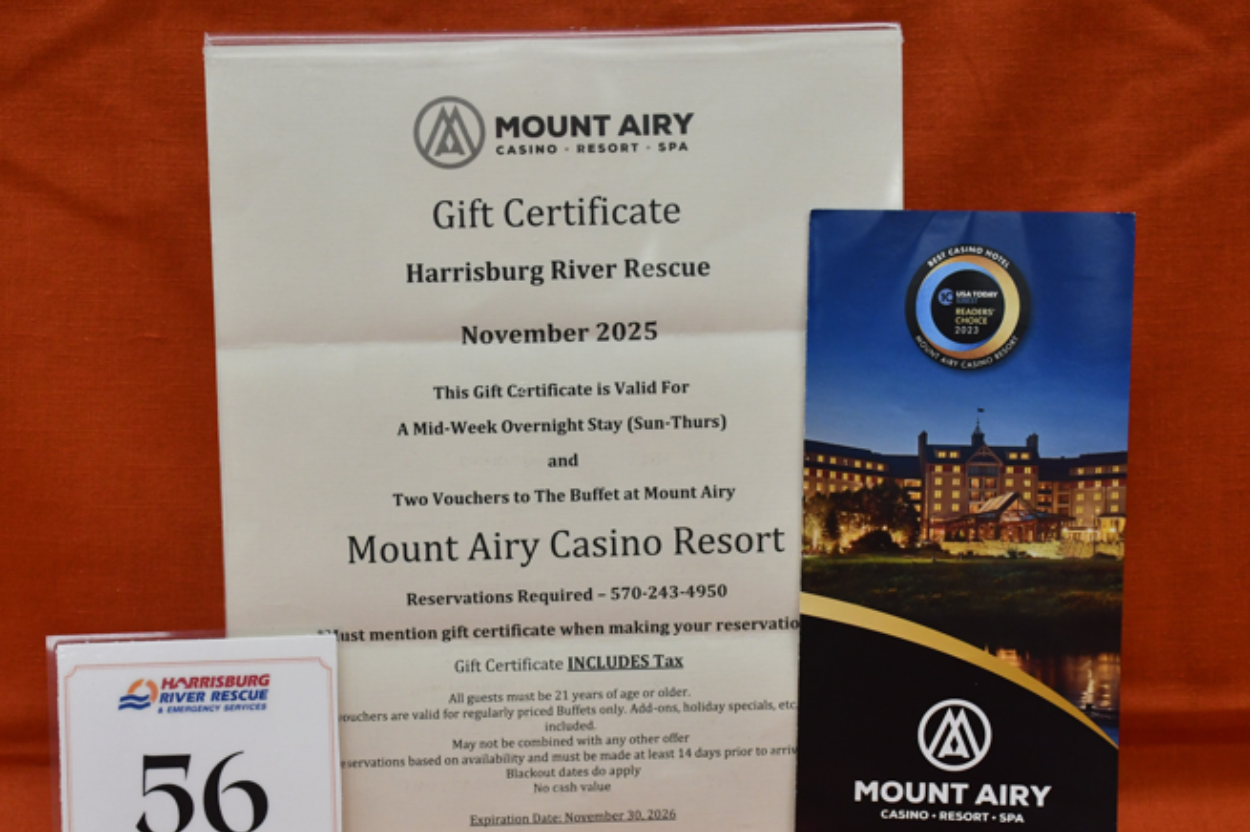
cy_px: 513
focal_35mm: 55
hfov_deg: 36.3
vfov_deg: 24.5
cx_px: 603
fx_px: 1909
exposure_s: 1/100
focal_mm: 27
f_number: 5
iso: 1250
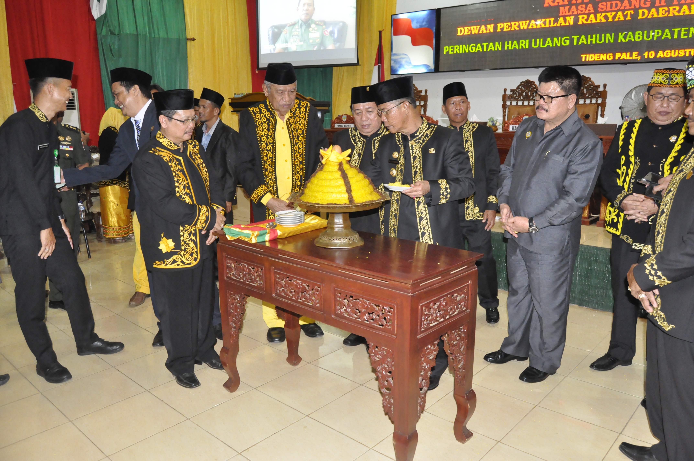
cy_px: 230
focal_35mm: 27
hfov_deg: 67.4
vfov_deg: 47.8
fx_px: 520
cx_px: 347
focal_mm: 18
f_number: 5.6
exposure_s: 1/60
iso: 2500
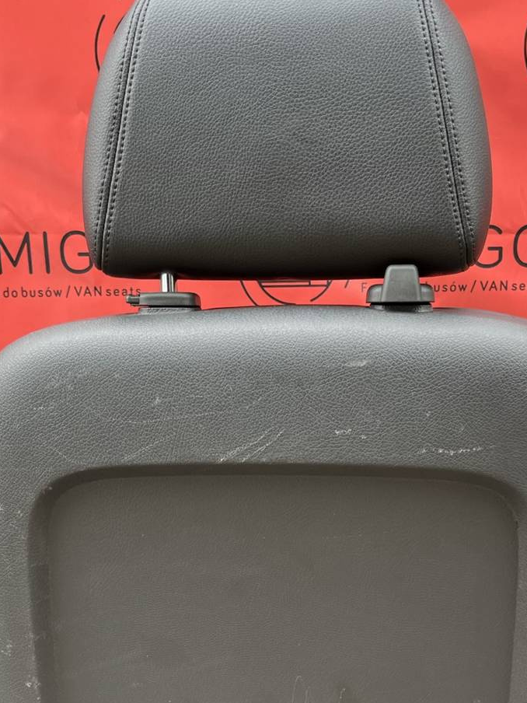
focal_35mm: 46
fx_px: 934
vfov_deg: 38.6
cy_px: 621
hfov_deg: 31.5
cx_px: 277
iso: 80
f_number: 1.6
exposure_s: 1/121
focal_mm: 5.1
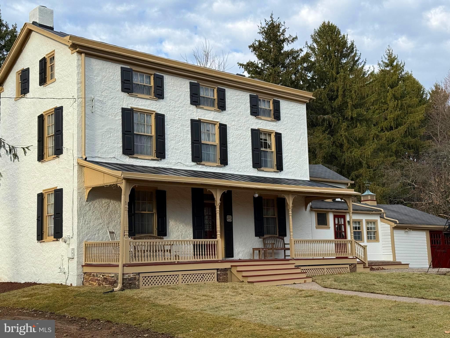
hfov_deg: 39.7
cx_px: 225
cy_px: 169
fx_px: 624
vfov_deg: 30.3
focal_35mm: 48
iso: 64
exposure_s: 1/1307
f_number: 1.78
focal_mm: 6.76
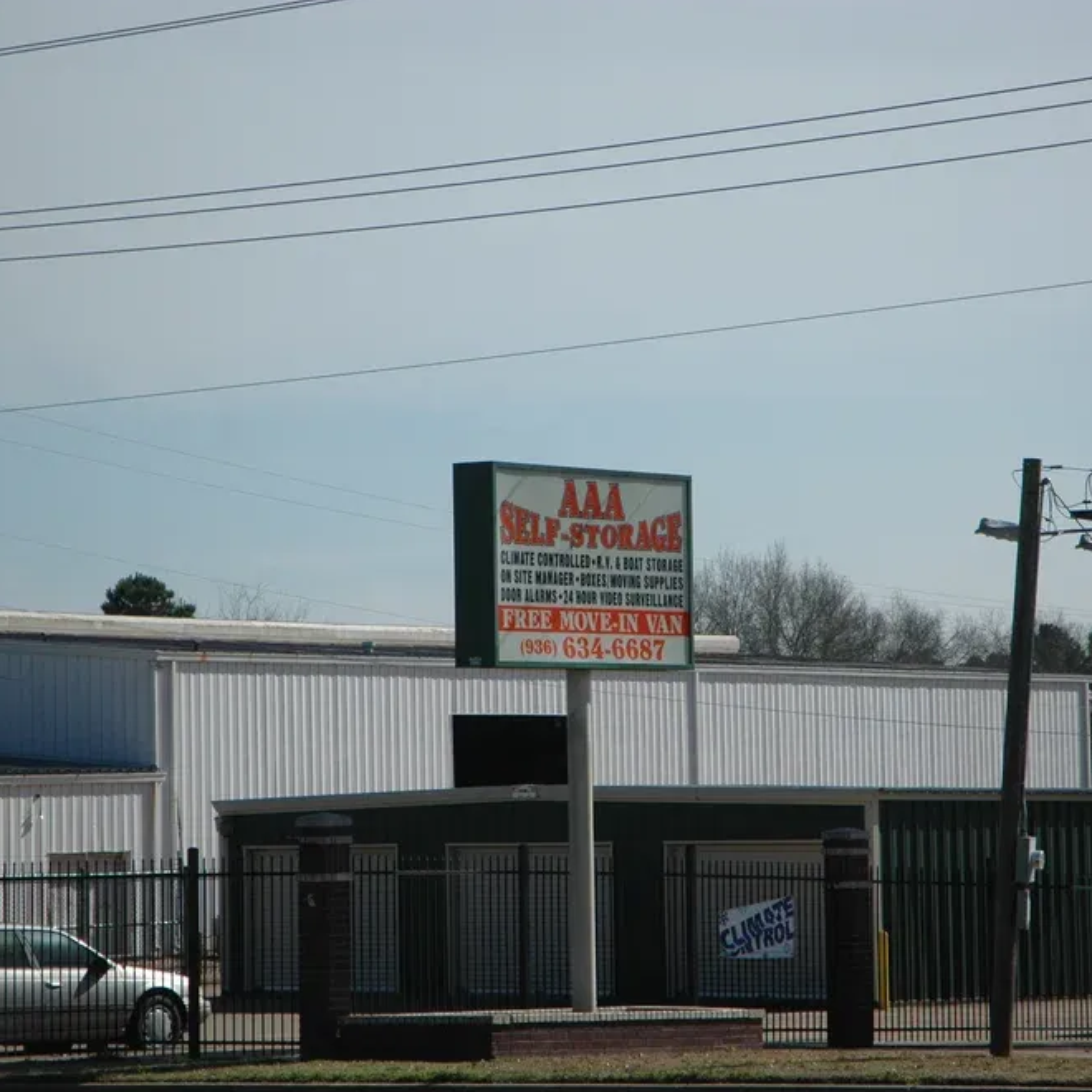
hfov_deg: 12.9
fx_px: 4818
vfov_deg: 12.9
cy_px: 544
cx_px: 594
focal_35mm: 135
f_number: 4.5
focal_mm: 70
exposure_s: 1/2000
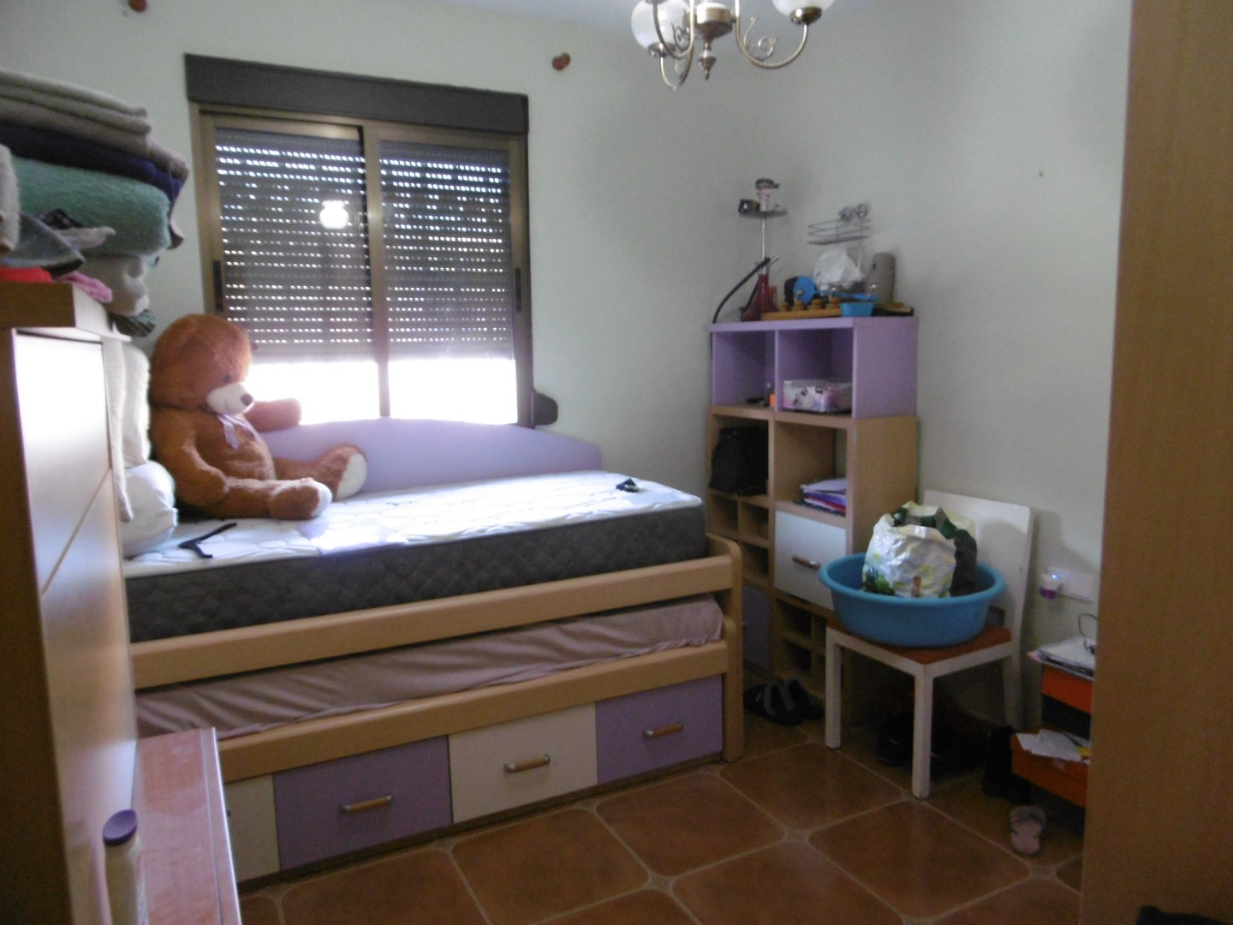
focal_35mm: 24
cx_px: 616
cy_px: 462
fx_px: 855
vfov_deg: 56.8
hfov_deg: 71.6
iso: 400
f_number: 3.1
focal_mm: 4.3
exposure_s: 1/10
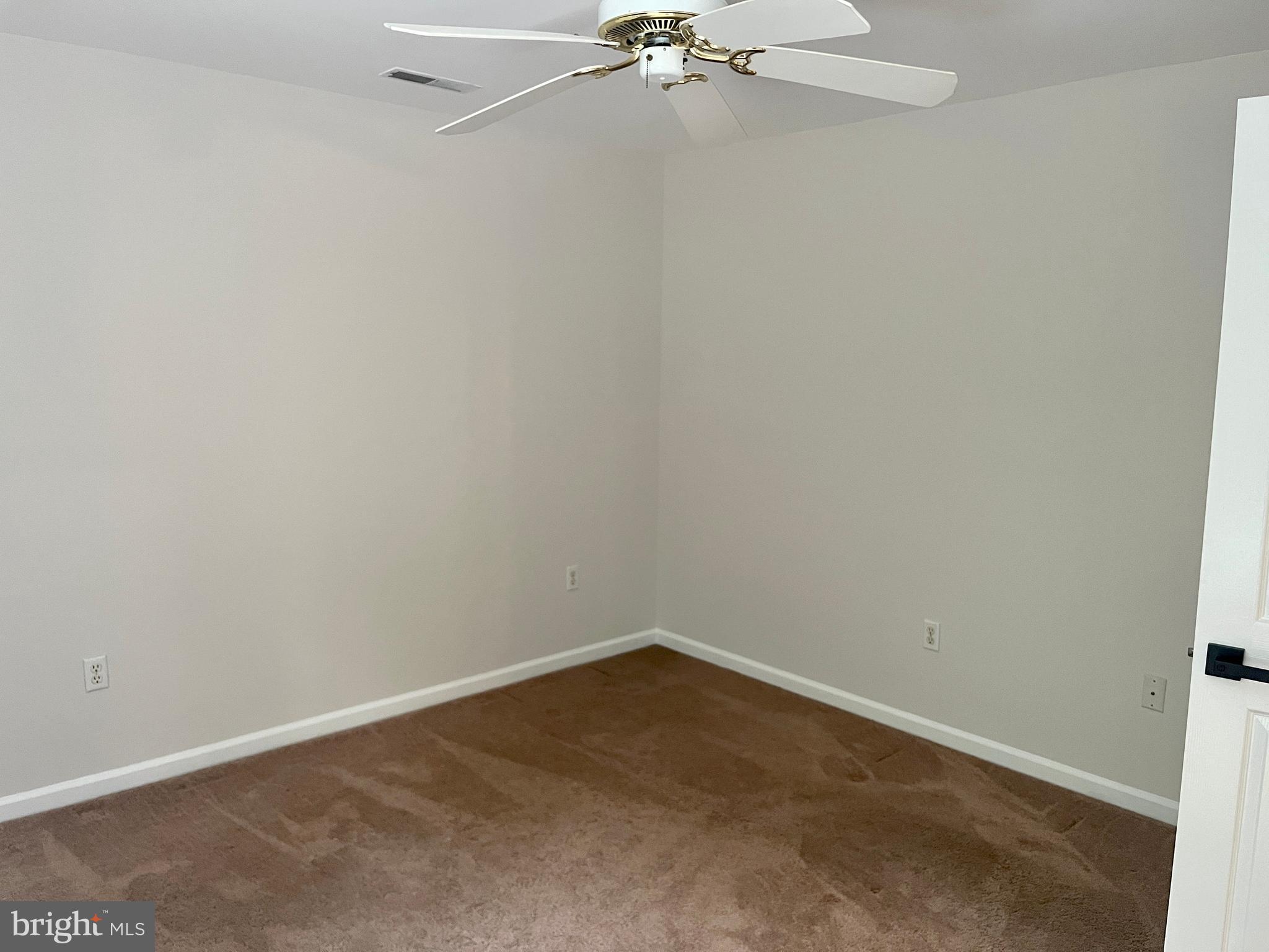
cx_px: 634
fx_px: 953
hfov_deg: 67.3
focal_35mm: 26
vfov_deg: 53.1
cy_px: 476
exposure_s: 1/60
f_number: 1.6
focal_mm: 5.1
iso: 200
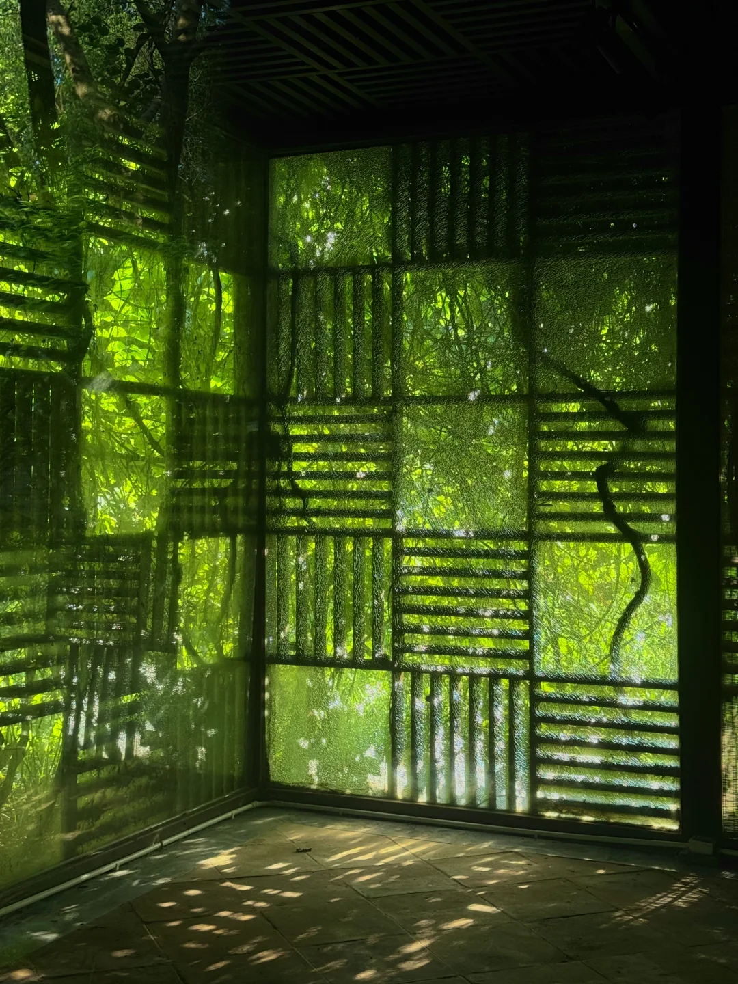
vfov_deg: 39.7
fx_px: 1364
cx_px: 369
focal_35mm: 48
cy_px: 492
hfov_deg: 30.3
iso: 64
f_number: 1.78
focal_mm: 6.76
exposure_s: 1/204
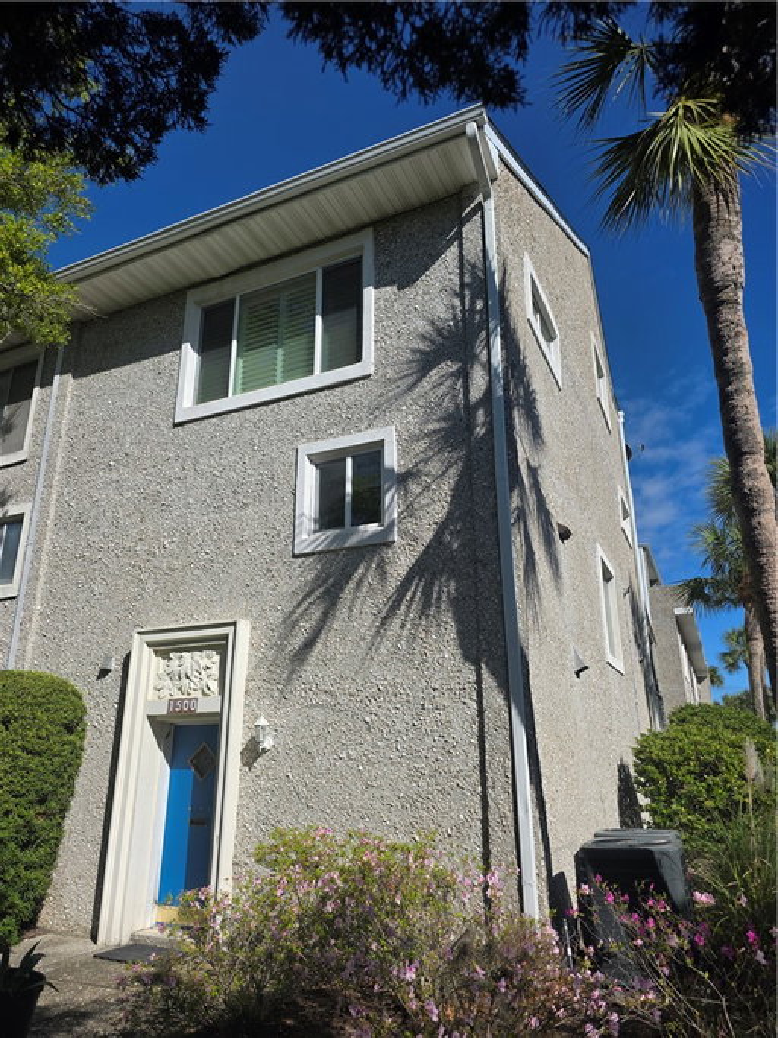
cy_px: 519
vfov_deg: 73.9
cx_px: 389
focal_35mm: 23
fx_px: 689
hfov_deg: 58.9
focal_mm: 6.3
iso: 80
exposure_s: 1/7944
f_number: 1.7
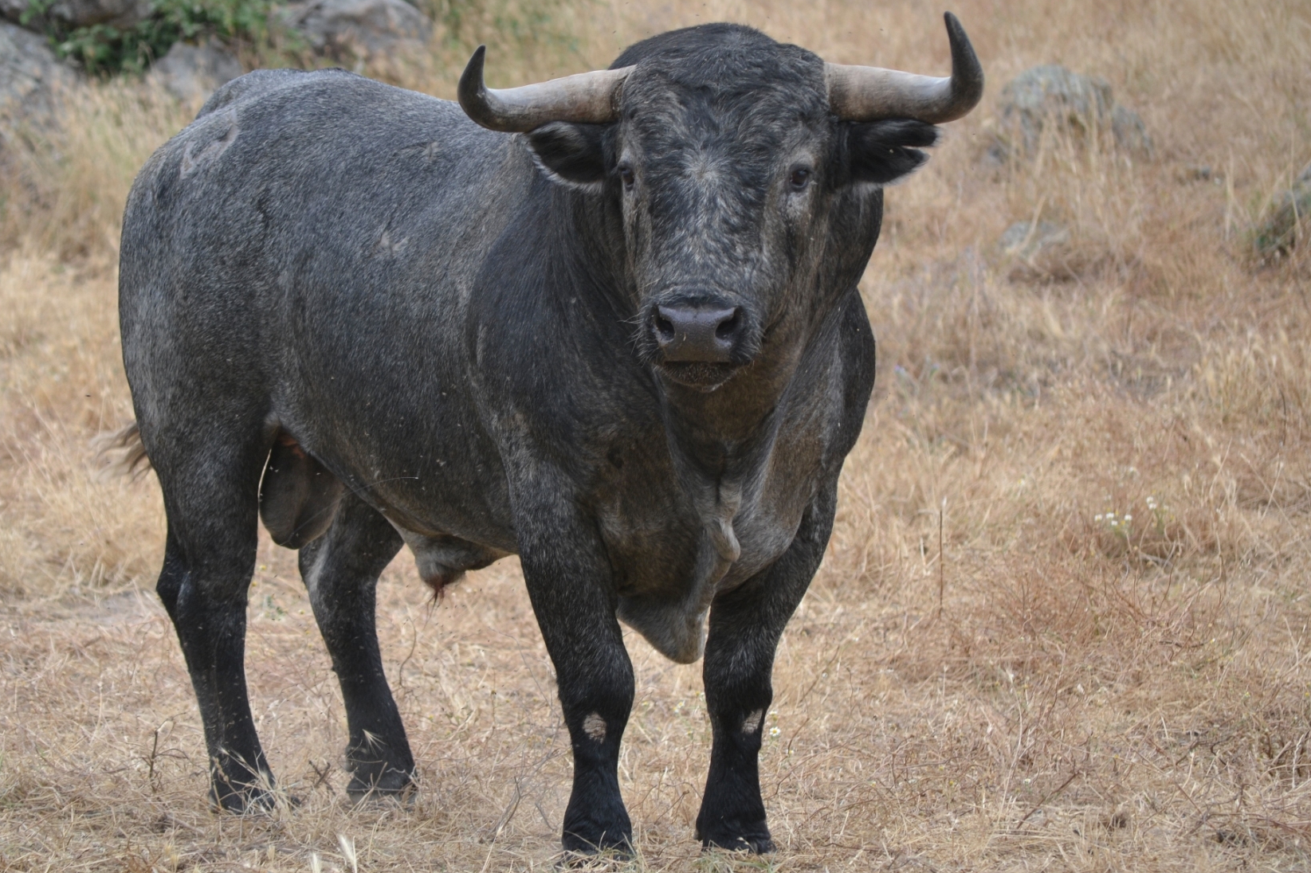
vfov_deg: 6.0
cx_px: 502
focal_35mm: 227
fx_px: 8264
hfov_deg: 9.1
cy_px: 443
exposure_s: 1/500
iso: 220
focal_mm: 120
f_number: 5.6
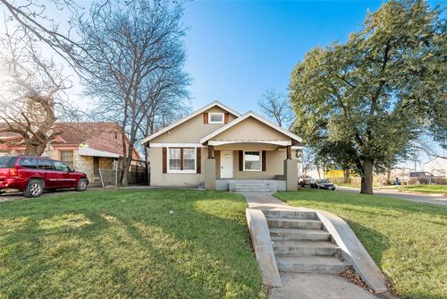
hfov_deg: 104.2
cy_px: 150
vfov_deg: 81.3
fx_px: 174
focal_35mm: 14
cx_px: 224
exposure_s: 1/50
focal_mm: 14
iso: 50
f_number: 8
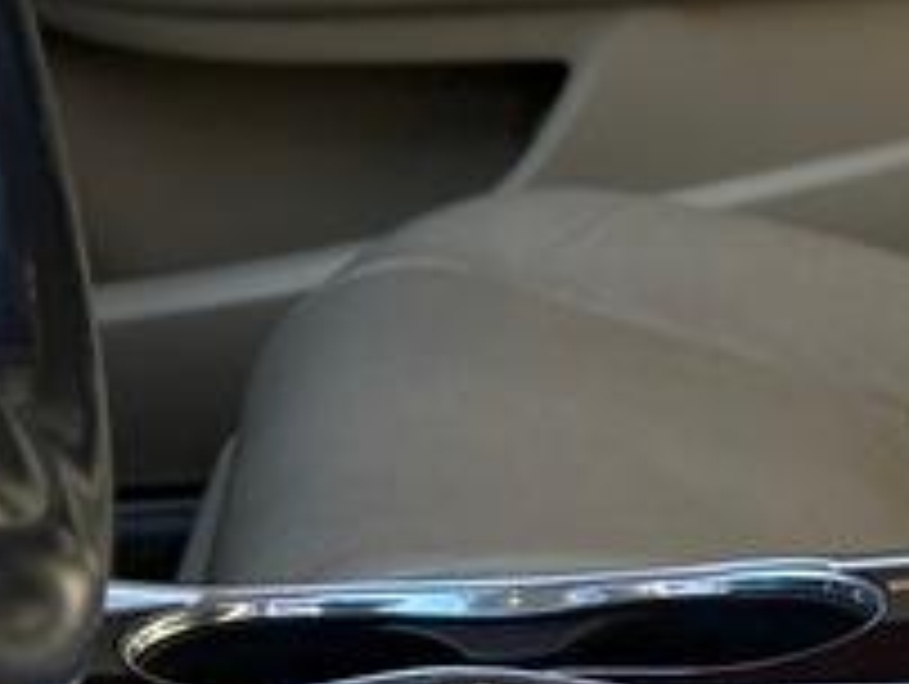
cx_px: 1080
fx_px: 3996
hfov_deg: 12.7
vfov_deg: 9.3
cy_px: -616
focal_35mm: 152
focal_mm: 6.76
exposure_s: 1/909
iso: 100
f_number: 1.78
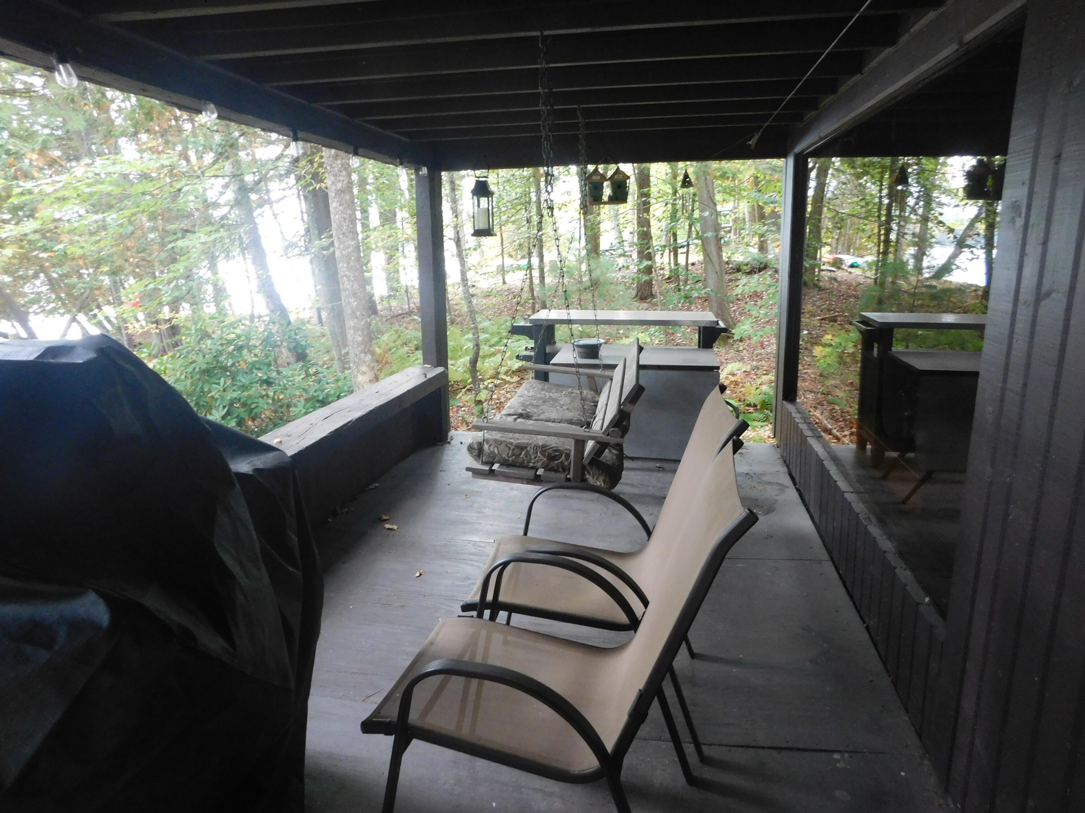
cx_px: 542
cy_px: 406
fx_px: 721
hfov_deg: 73.9
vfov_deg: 58.9
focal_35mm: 23
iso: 360
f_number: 3
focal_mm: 4
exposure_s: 1/30
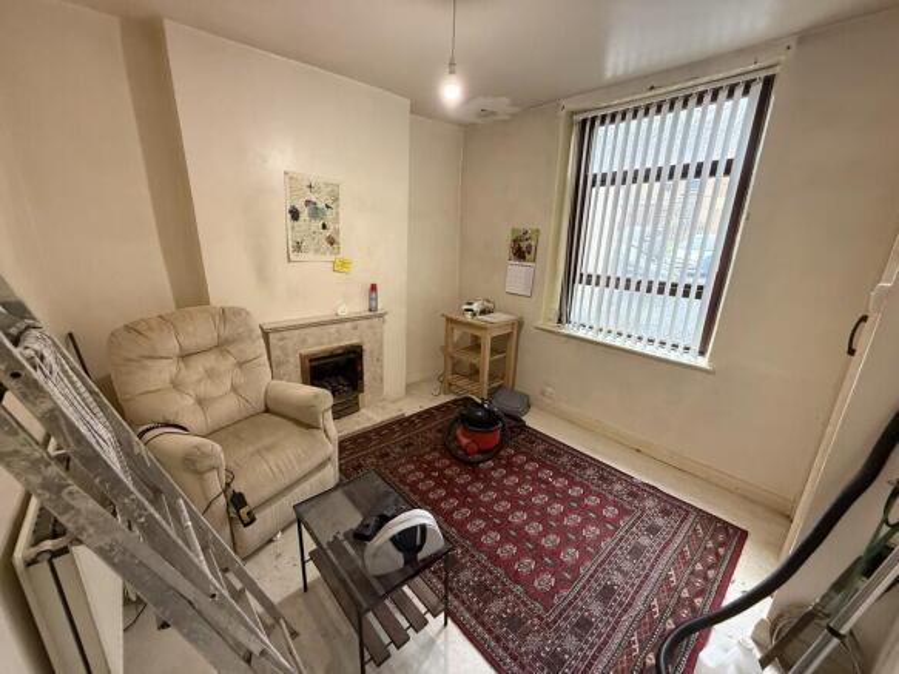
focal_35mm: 14
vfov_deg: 85.7
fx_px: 364
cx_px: 450
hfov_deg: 102.1
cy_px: 337
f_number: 2.2
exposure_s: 1/85
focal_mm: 2.22
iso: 320
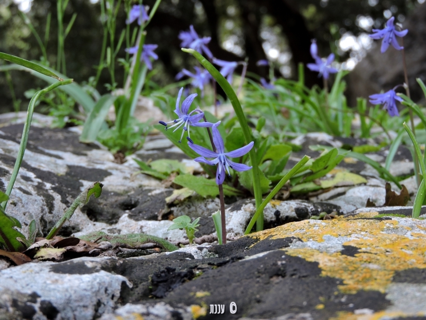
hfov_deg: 24.4
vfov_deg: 18.4
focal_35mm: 80
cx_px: 213
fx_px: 985
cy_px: 160
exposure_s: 1/60
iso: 100
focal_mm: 14.3
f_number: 4.5
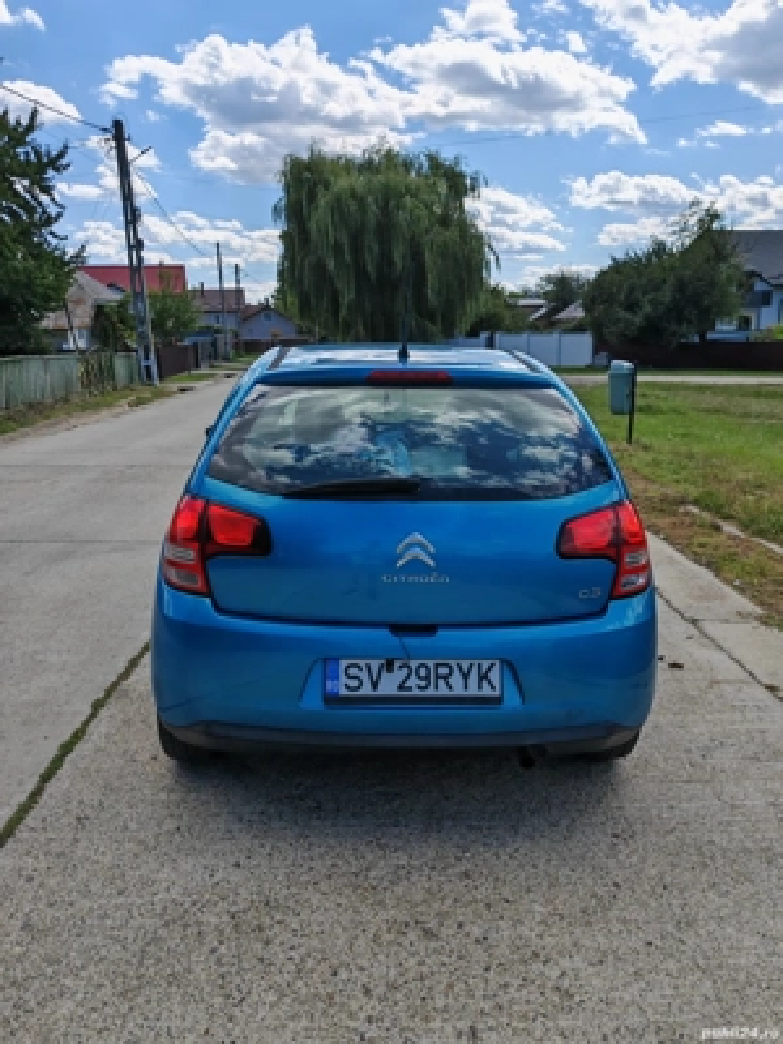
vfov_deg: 67.3
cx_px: 392
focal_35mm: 26
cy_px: 522
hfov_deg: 53.1
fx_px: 784
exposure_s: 1/2800
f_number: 1.6
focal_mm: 5.4
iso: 50
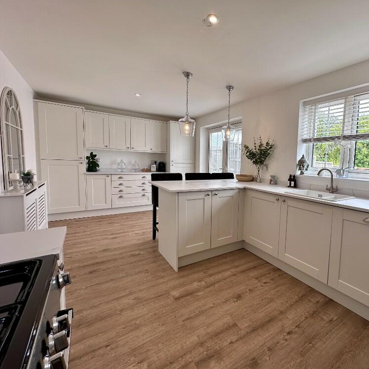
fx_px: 205
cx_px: 249
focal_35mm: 17
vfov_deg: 83.9
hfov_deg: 80.9
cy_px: 179
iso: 40
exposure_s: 1/117
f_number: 2.2
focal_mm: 2.22
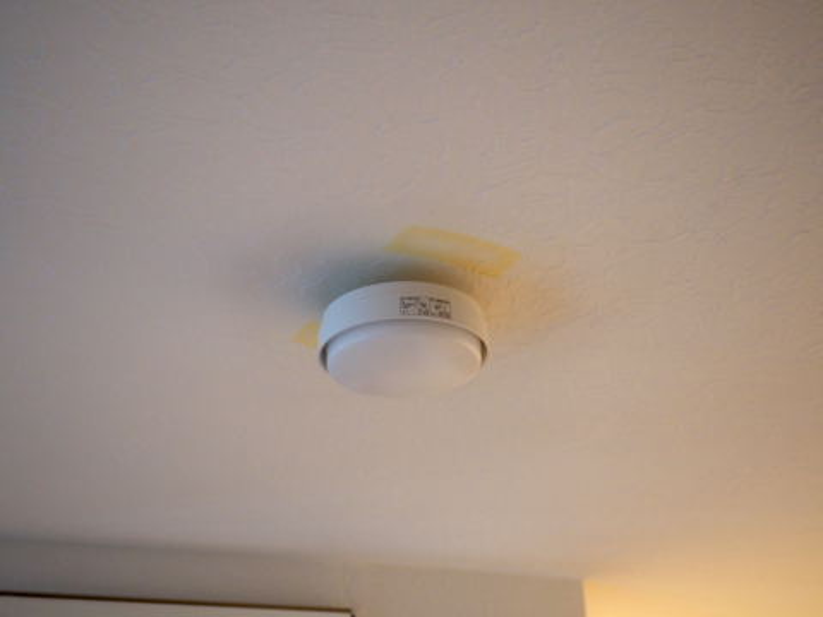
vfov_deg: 25.2
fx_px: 1379
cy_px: 308
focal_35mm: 58
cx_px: 412
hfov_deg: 33.2
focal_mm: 29
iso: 1600
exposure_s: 1/60
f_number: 2.8
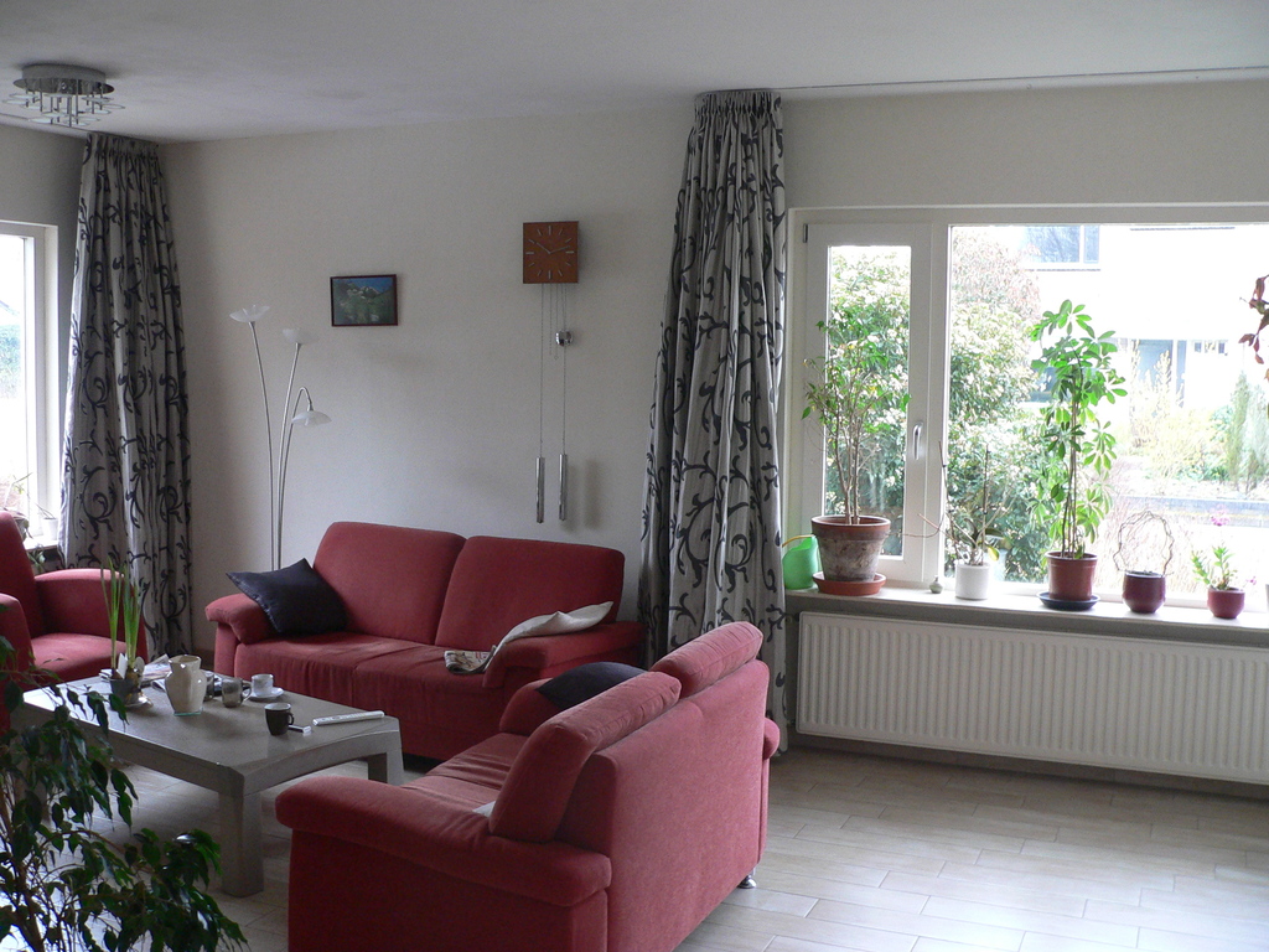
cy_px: 476
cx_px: 634
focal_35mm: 36
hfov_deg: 51.4
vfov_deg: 39.7
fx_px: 1320
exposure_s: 1/25
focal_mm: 6
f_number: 2.8
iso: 200
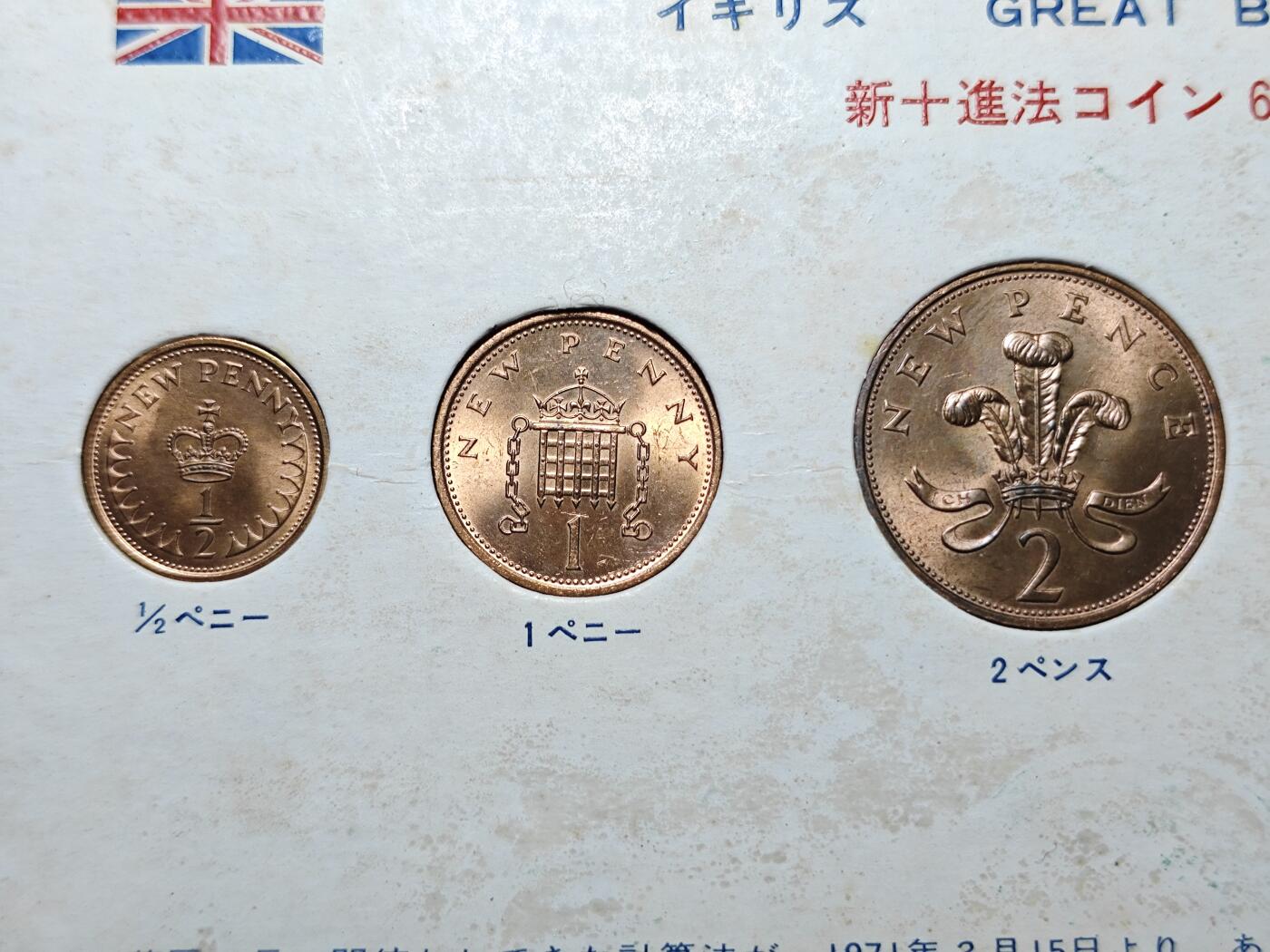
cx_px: 635
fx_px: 1798
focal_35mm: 49
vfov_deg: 29.7
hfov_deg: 38.9
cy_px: 476
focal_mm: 5.84
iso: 125
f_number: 1.6
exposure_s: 1/100
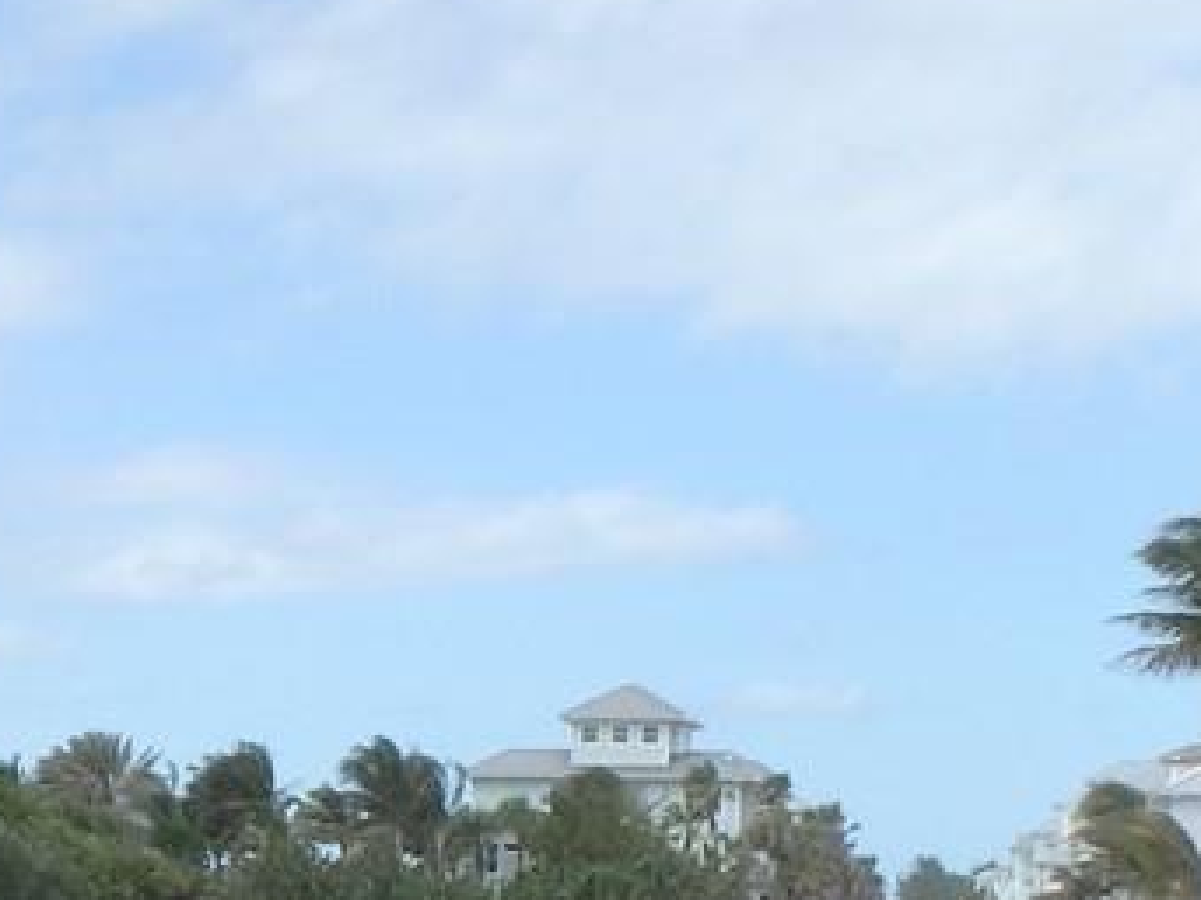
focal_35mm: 98
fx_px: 3399
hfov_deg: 19.9
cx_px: 284
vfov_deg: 14.2
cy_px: 1320
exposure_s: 1/400
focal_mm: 3.7
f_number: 6
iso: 125
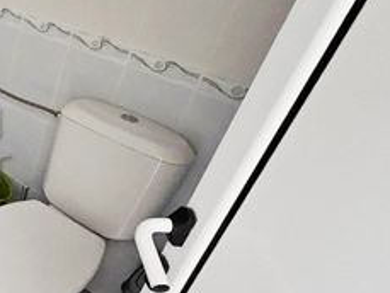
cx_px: -164
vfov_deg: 36.0
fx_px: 451
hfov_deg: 30.8
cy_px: 158
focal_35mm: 40
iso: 1000
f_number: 2.2
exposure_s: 1/25
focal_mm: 1.7
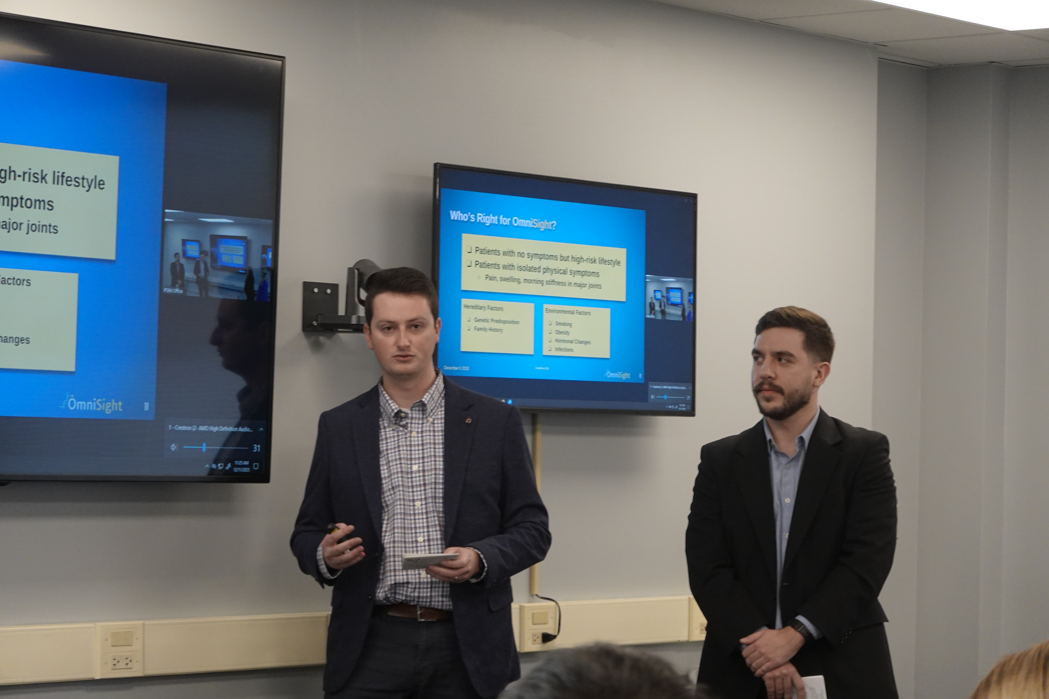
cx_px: 524
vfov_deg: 13.4
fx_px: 2972
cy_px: 350
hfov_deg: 20.0
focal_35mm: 102
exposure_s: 1/80
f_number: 4
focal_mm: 37.41
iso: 800
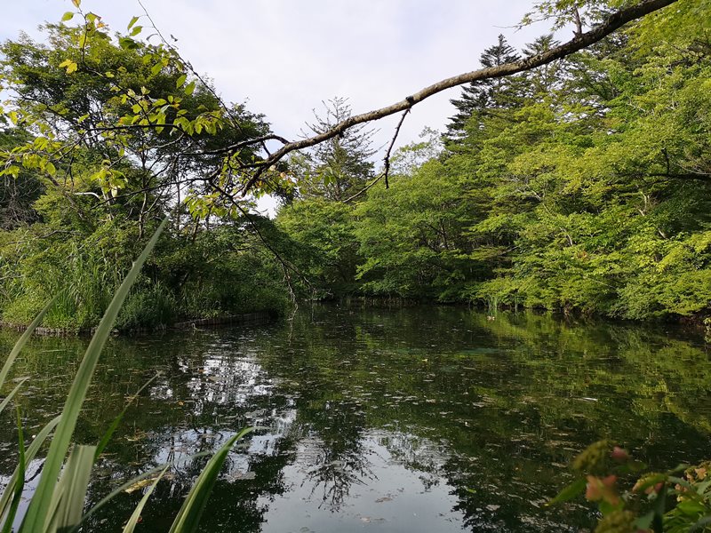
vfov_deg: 51.4
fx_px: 555
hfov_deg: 65.3
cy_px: 266
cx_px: 356
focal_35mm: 27
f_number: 1.8
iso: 50
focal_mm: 3.95
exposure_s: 1/1013
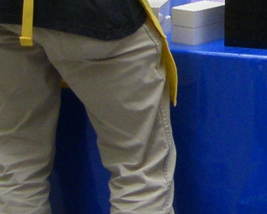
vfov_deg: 6.5
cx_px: 298
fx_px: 1873
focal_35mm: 237
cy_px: -11
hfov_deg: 8.1
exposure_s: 1/50
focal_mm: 6.3
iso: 125
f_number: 3.5
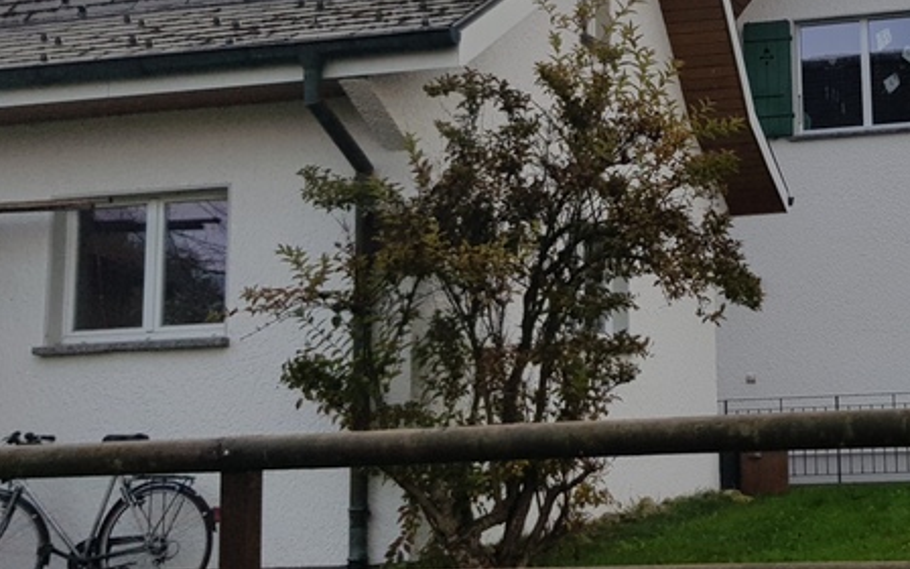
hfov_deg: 30.7
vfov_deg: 20.5
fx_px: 1562
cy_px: 148
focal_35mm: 63
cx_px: 857
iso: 40
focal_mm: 4.2
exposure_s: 1/3120
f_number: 1.7
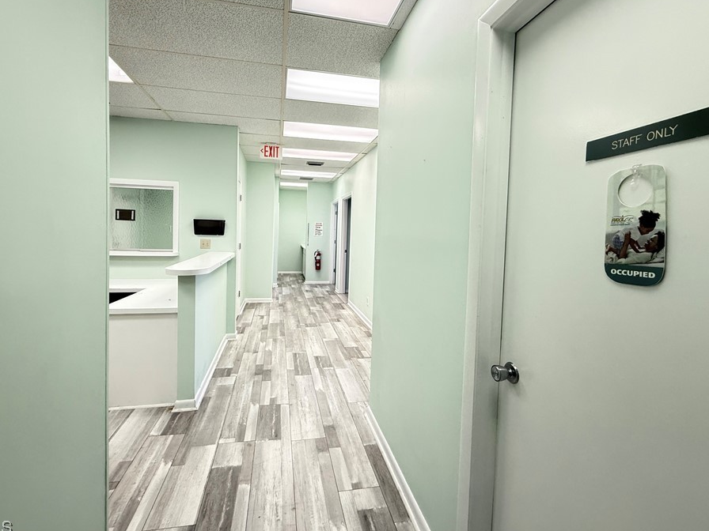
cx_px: 342
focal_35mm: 16
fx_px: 328
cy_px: 242
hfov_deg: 94.5
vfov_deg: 77.9
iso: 320
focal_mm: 2.22
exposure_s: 1/120
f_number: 2.2
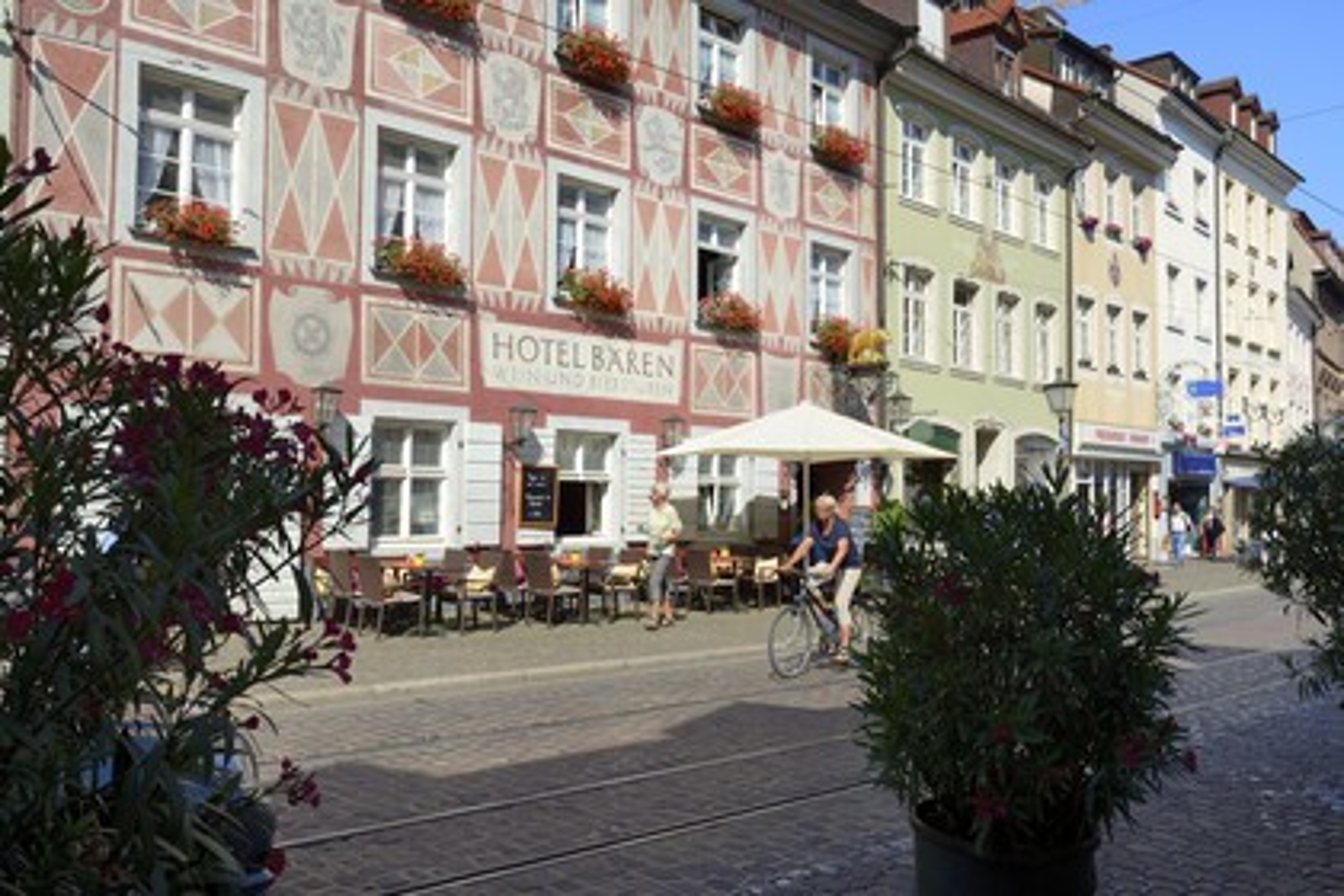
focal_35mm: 32
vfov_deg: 41.1
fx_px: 1195
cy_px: 448
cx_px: 672
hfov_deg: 58.7
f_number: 8
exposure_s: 1/500
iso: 200
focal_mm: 32
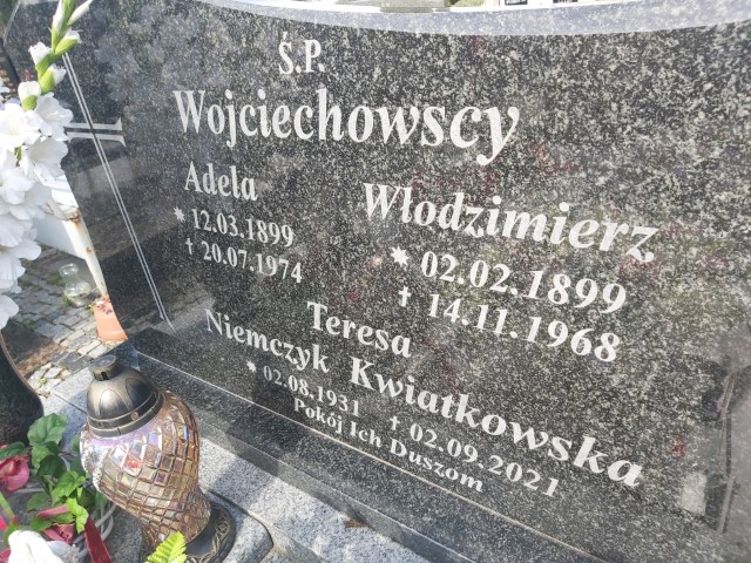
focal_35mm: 26
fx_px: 564
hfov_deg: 67.3
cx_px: 376
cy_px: 282
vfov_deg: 53.1
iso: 64
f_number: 1.7
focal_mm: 3.92
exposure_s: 1/440
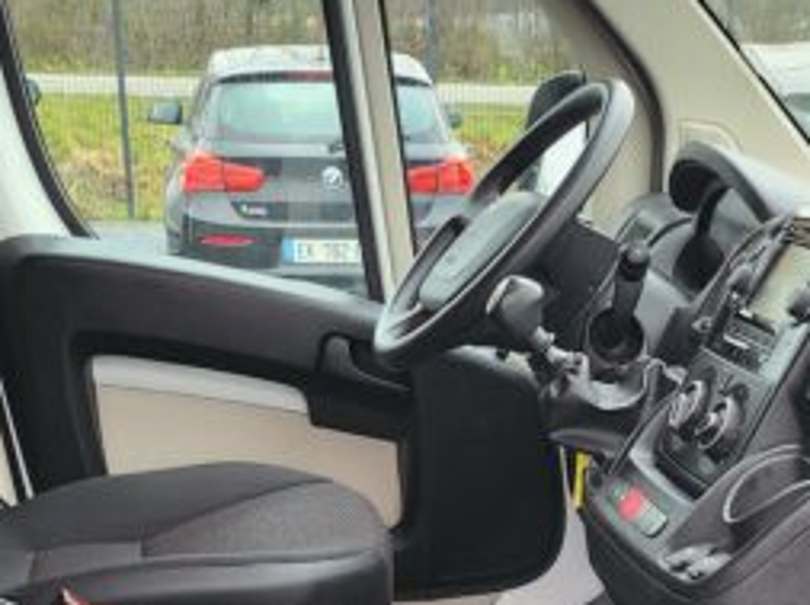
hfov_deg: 25.6
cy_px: 819
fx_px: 1776
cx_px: 487
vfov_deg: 17.9
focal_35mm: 76
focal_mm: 5
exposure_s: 1/100
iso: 250
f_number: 1.8
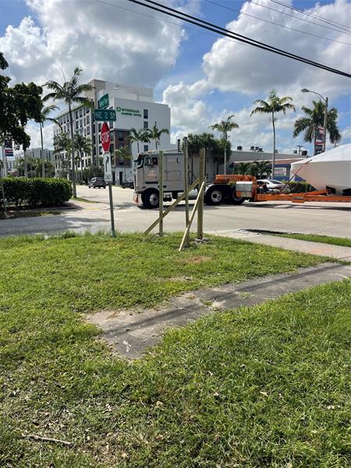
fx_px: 338
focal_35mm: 25
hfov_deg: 54.9
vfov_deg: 69.4
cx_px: 176
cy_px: 234
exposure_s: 1/4902
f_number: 1.6
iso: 32
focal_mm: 5.1
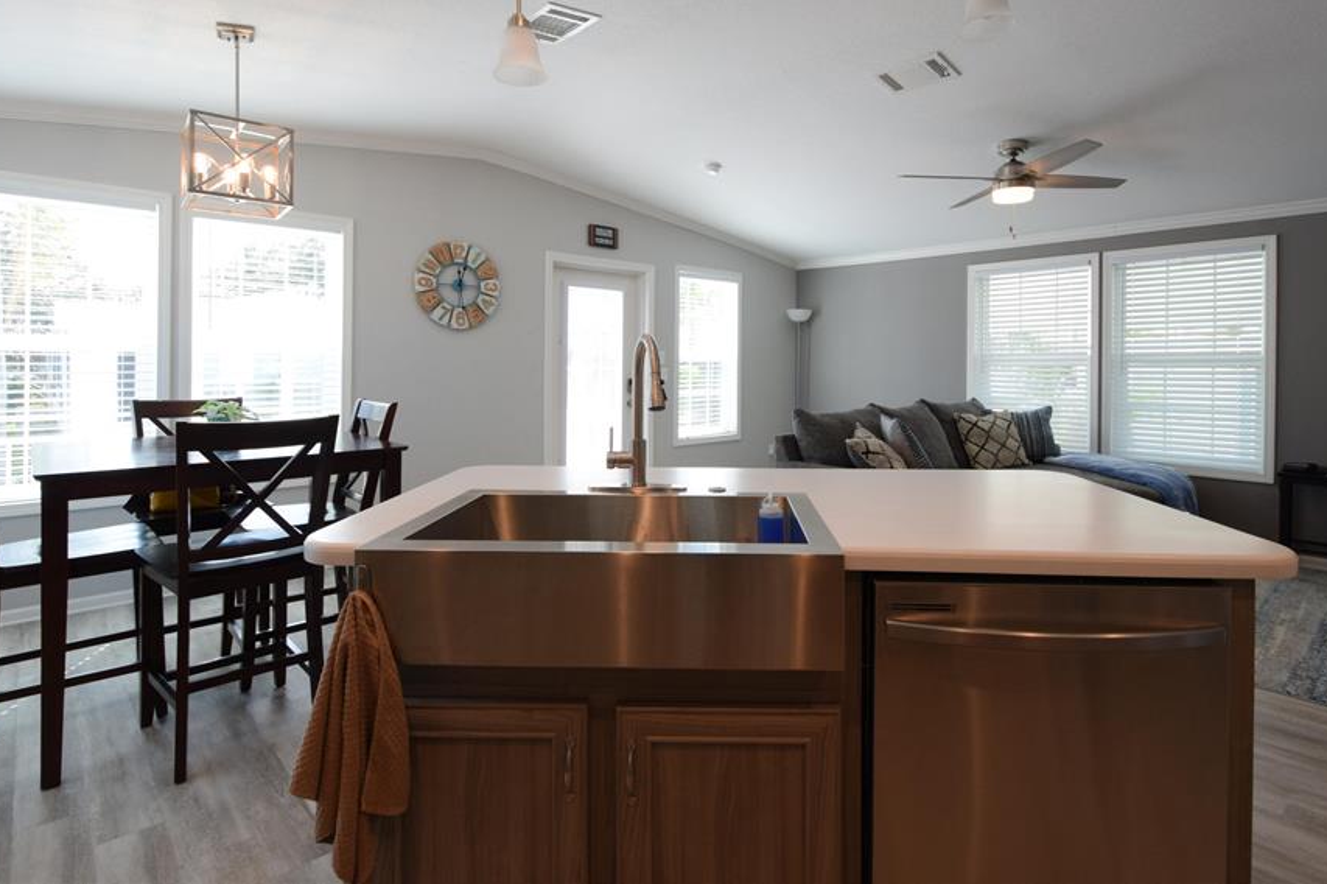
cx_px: 702
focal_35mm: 18
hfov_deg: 89.9
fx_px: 663
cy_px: 355
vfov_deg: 66.7
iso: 400
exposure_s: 1/125
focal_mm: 10
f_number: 5.6
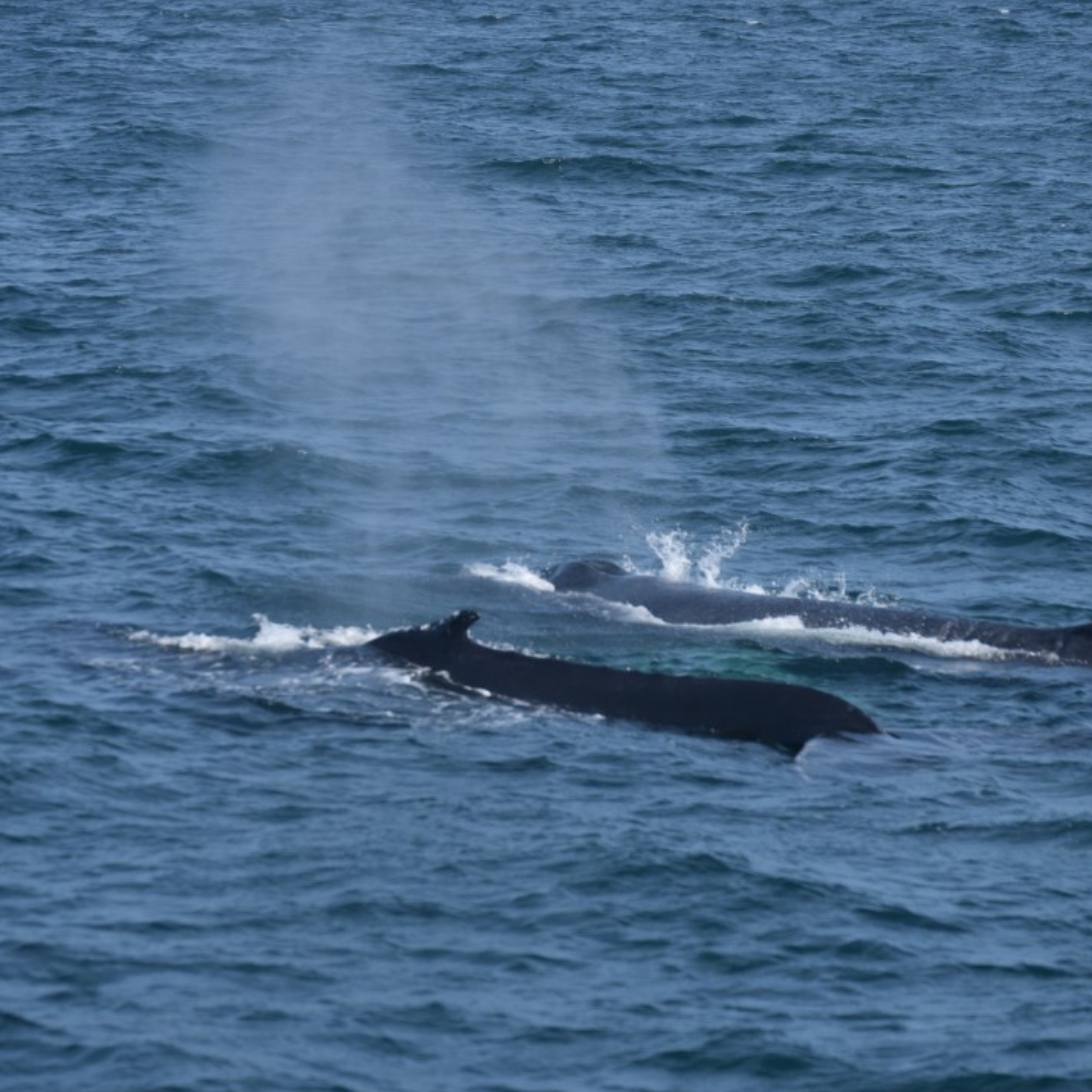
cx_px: 570
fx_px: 8244
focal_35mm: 231
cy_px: 547
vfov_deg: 7.6
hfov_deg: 7.6
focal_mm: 120
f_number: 5.6
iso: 200
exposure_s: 1/1600
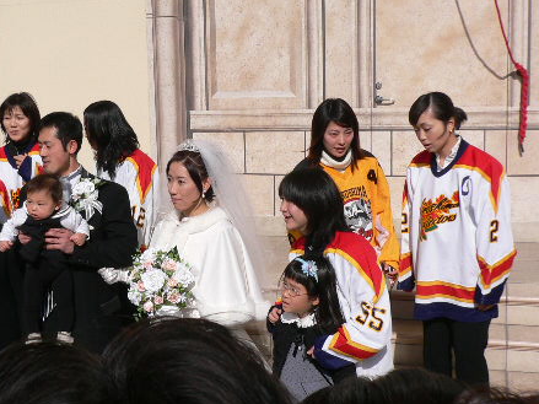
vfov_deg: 28.5
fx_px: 794
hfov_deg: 37.3
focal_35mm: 51
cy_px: 204
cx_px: 206
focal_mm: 5.8
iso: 80
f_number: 5.6
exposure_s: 1/640
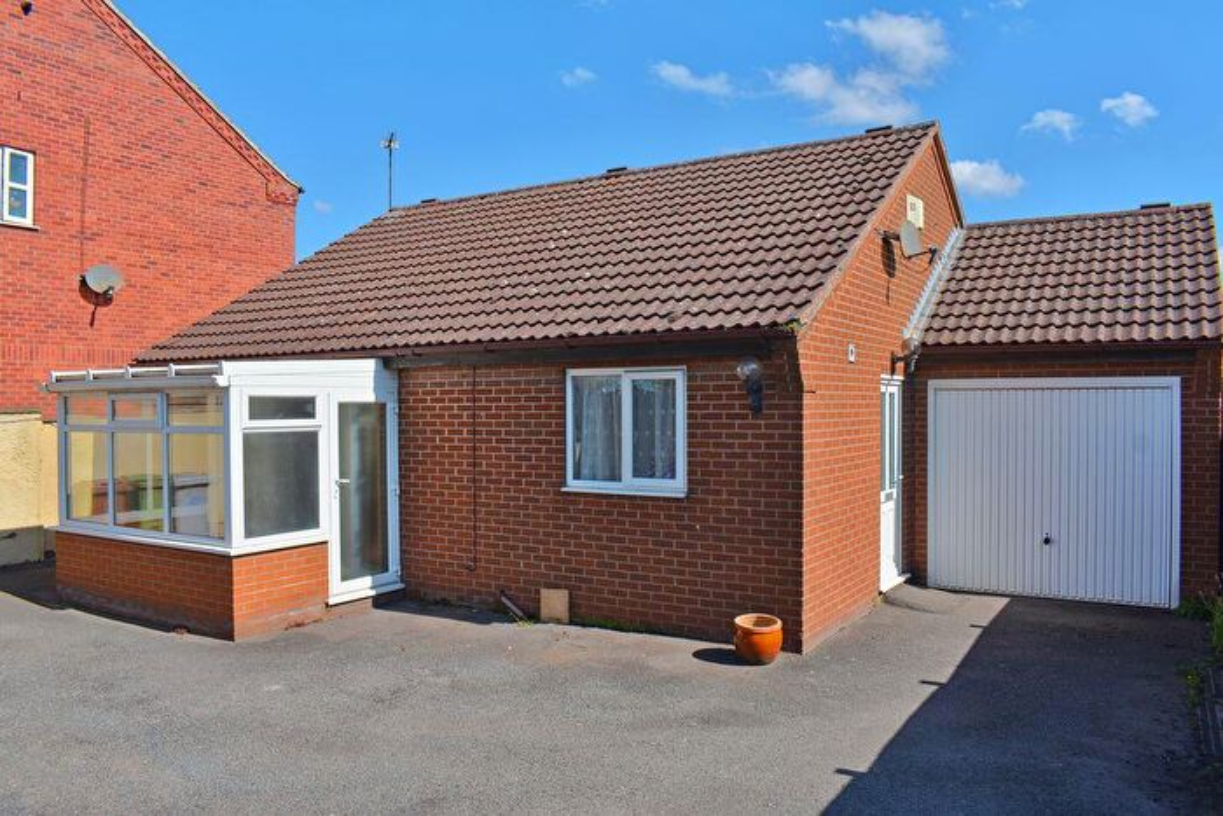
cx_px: 612
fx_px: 917
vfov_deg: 47.9
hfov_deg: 67.4
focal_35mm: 27
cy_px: 408
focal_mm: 18
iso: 100
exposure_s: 1/320
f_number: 8
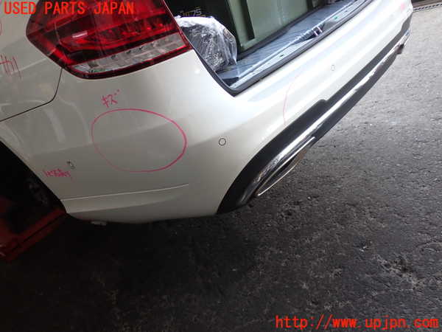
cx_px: 221
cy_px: 166
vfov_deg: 46.8
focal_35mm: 30
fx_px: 383
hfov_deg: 60.0
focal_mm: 5.4
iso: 100
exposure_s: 1/80
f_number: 2.3
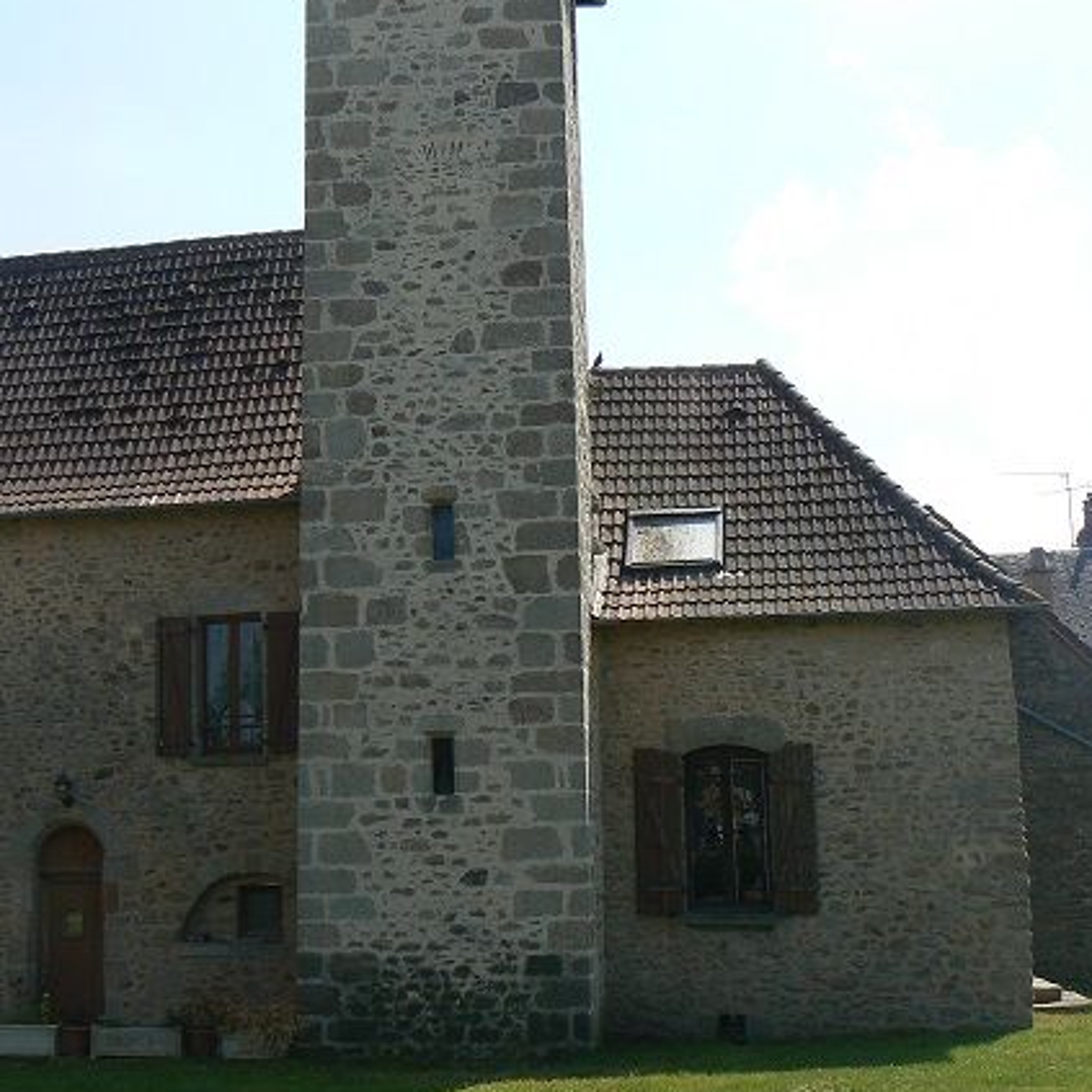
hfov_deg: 31.8
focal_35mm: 53
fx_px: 1892
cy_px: 416
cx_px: 330
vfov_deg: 32.1
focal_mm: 6
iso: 80
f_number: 6.3
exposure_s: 1/400
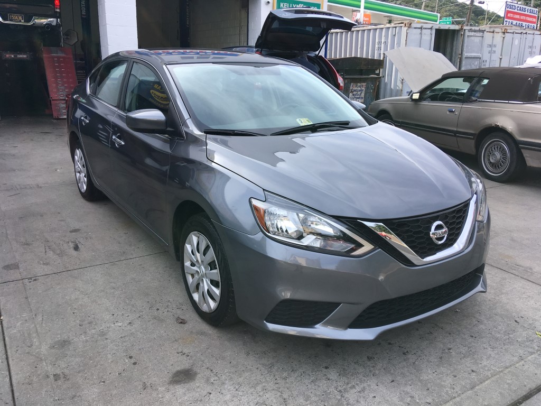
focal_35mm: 29
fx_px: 453
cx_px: 270
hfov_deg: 61.7
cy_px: 203
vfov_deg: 48.2
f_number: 2.2
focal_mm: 4.15
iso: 25
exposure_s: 1/615
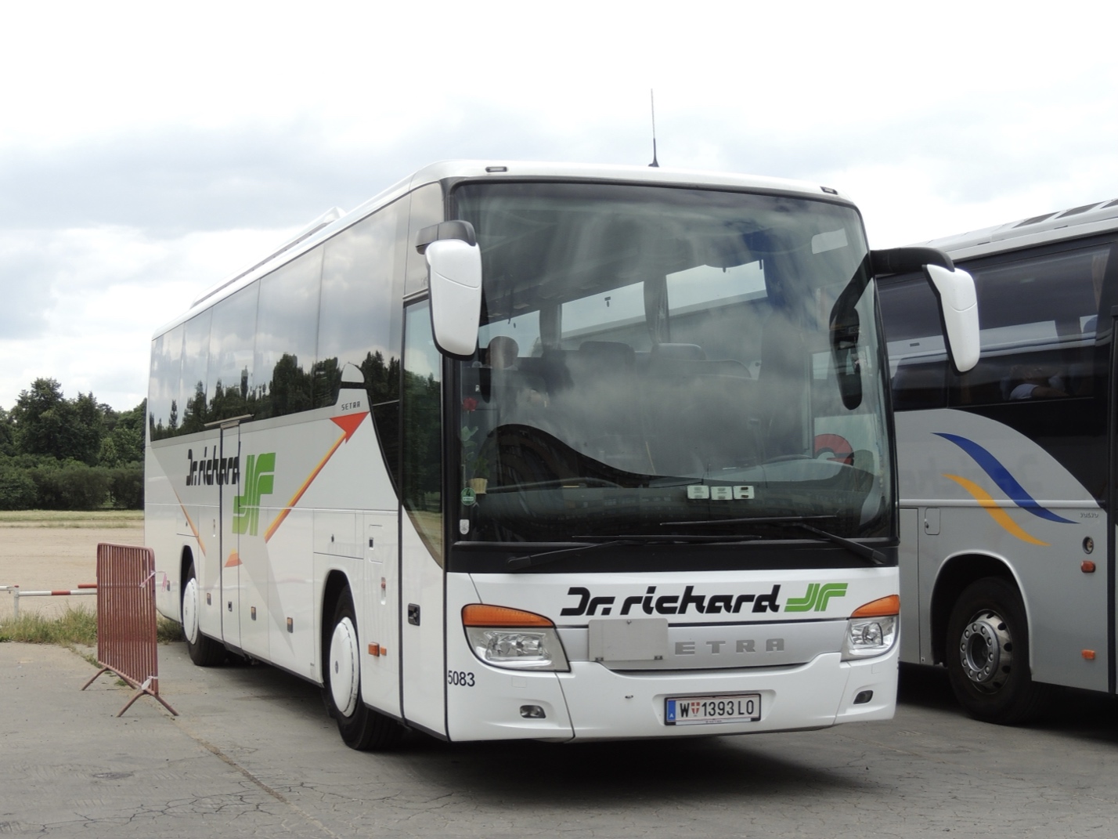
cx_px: 559
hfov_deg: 38.2
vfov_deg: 29.1
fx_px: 1615
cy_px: 420
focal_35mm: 50
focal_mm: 8.9
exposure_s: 1/500
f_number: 3.6
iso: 100
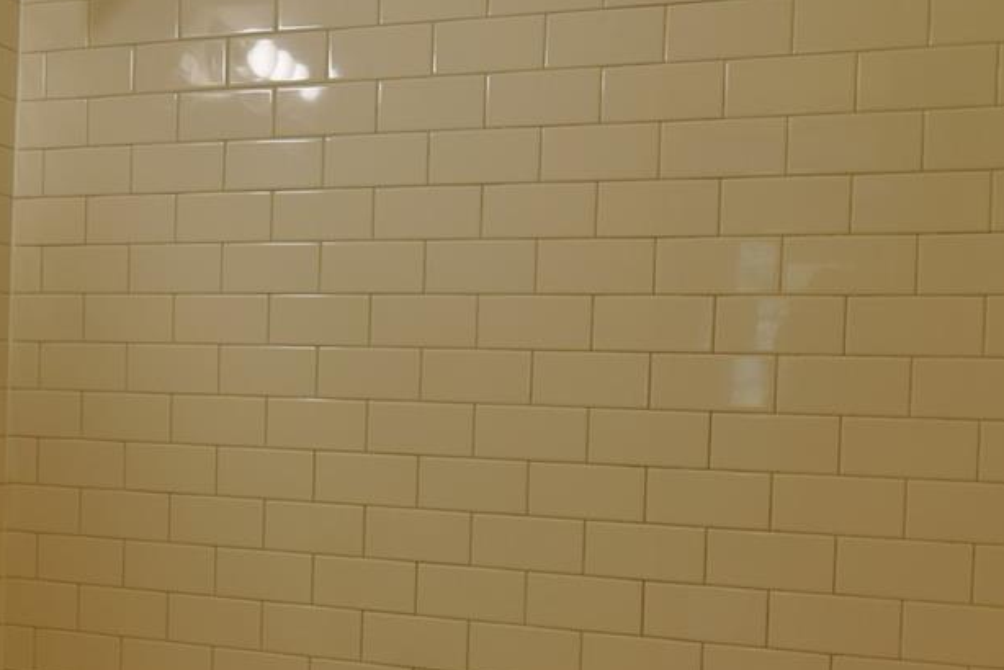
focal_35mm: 50
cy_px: 395
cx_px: 61
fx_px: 1395
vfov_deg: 27.0
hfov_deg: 36.6
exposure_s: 1/2.5
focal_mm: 10
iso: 100
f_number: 8
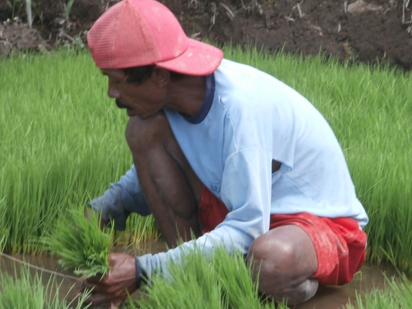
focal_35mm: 240
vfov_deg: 6.2
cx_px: 206
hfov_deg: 8.2
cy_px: 154
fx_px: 2856
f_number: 5.8
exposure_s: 1/100
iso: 100
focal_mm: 42
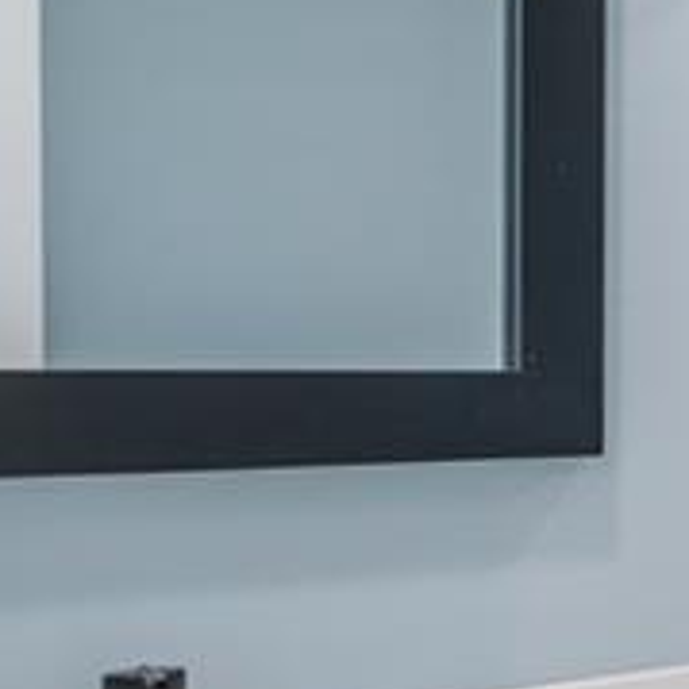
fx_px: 1644
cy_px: 396
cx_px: 1286
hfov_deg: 18.1
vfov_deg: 23.6
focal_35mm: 73
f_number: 2.8
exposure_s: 1/30
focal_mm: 15
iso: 320
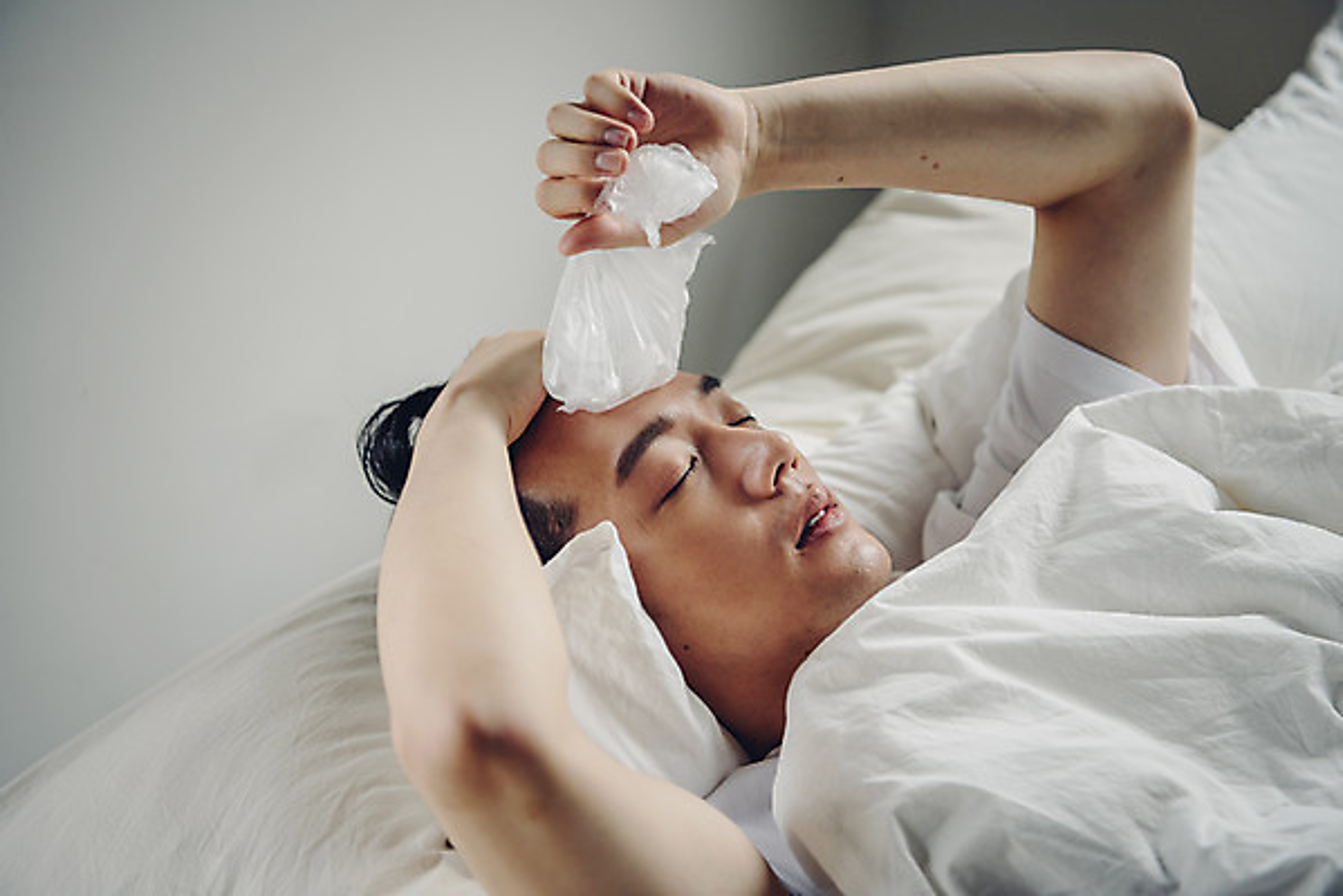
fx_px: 2053
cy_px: 448
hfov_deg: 36.2
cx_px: 672
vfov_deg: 24.6
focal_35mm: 55
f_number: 2.8
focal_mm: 55
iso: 400
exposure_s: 1/800
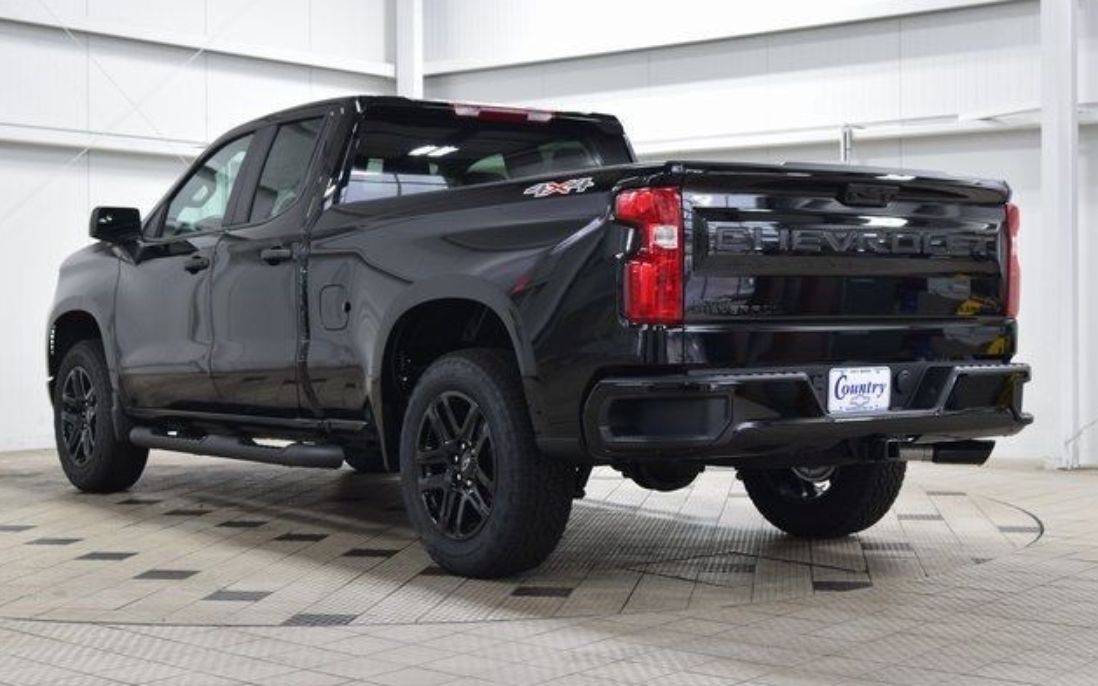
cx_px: 550
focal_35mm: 56
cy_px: 333
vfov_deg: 23.1
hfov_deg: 36.3
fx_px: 1676
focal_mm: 36
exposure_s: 1/15
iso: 640
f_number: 6.3
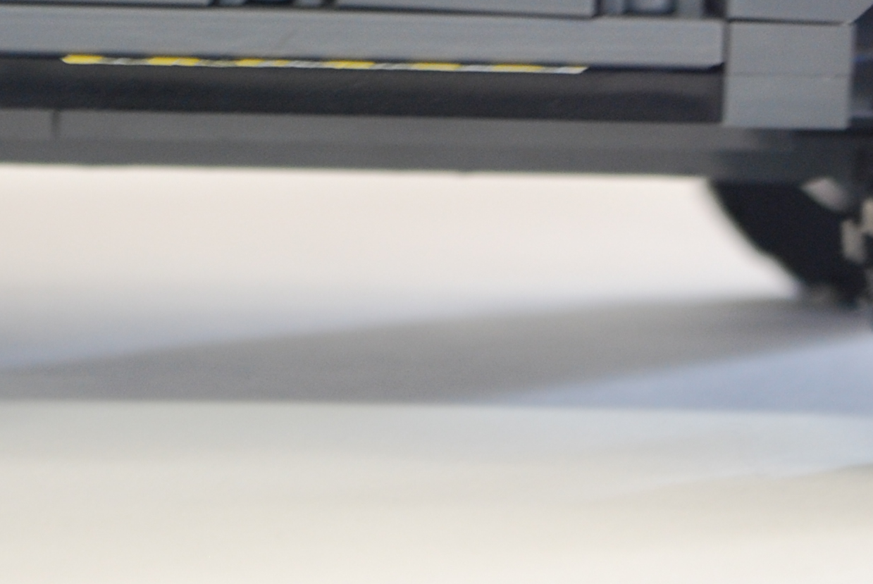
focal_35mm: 225
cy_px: -254
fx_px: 5462
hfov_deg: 9.1
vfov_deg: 6.1
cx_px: 233
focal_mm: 48
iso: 400
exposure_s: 1/5
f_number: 5.6
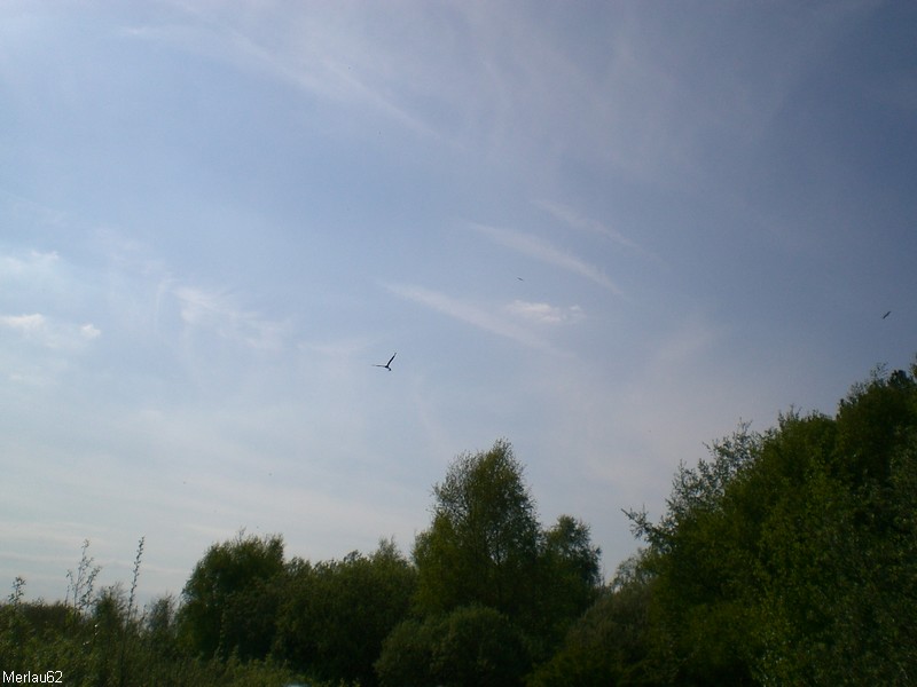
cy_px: 344
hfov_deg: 49.0
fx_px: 1007
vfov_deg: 37.7
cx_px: 458
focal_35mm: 38
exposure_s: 1/2000
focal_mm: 6.3
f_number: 4.4
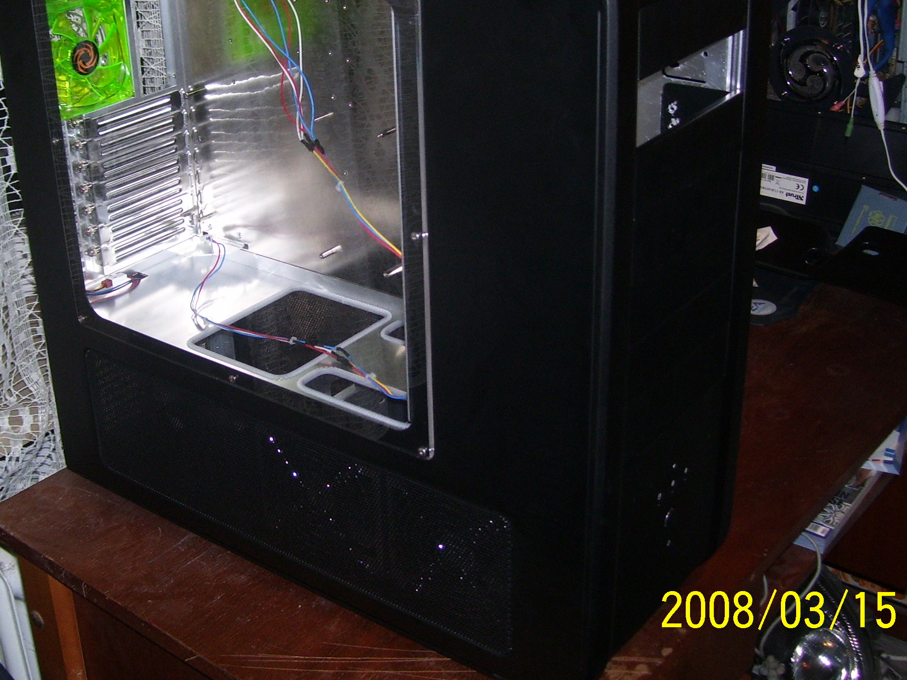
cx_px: 347
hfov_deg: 38.0
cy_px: 263
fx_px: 1310
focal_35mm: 50
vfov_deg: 29.0
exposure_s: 1/60
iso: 125
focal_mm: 6
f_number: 2.7
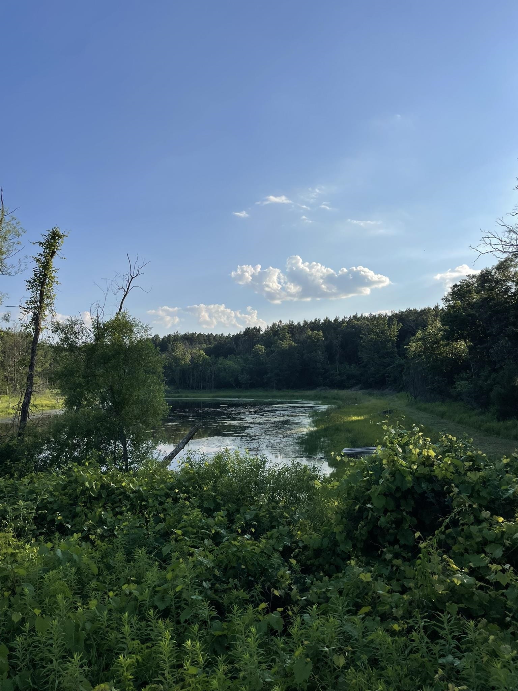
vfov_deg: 67.3
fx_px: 519
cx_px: 259
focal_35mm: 26
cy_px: 346
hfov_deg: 53.1
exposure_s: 1/4651
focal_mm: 4.2
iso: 32
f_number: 1.6
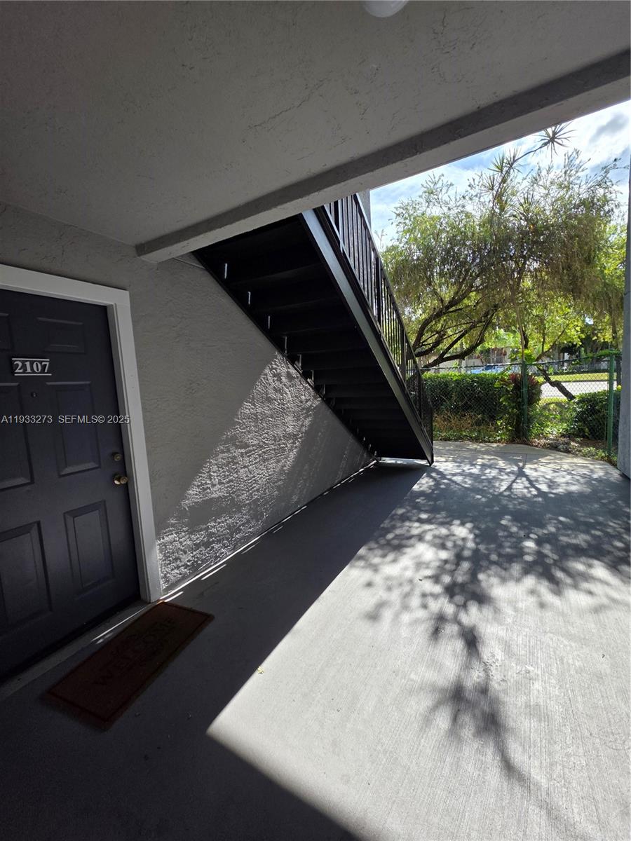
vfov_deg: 106.2
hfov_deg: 89.9
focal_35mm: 13
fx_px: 316
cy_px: 420
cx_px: 316
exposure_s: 1/927
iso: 40
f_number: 1.9
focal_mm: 2.2
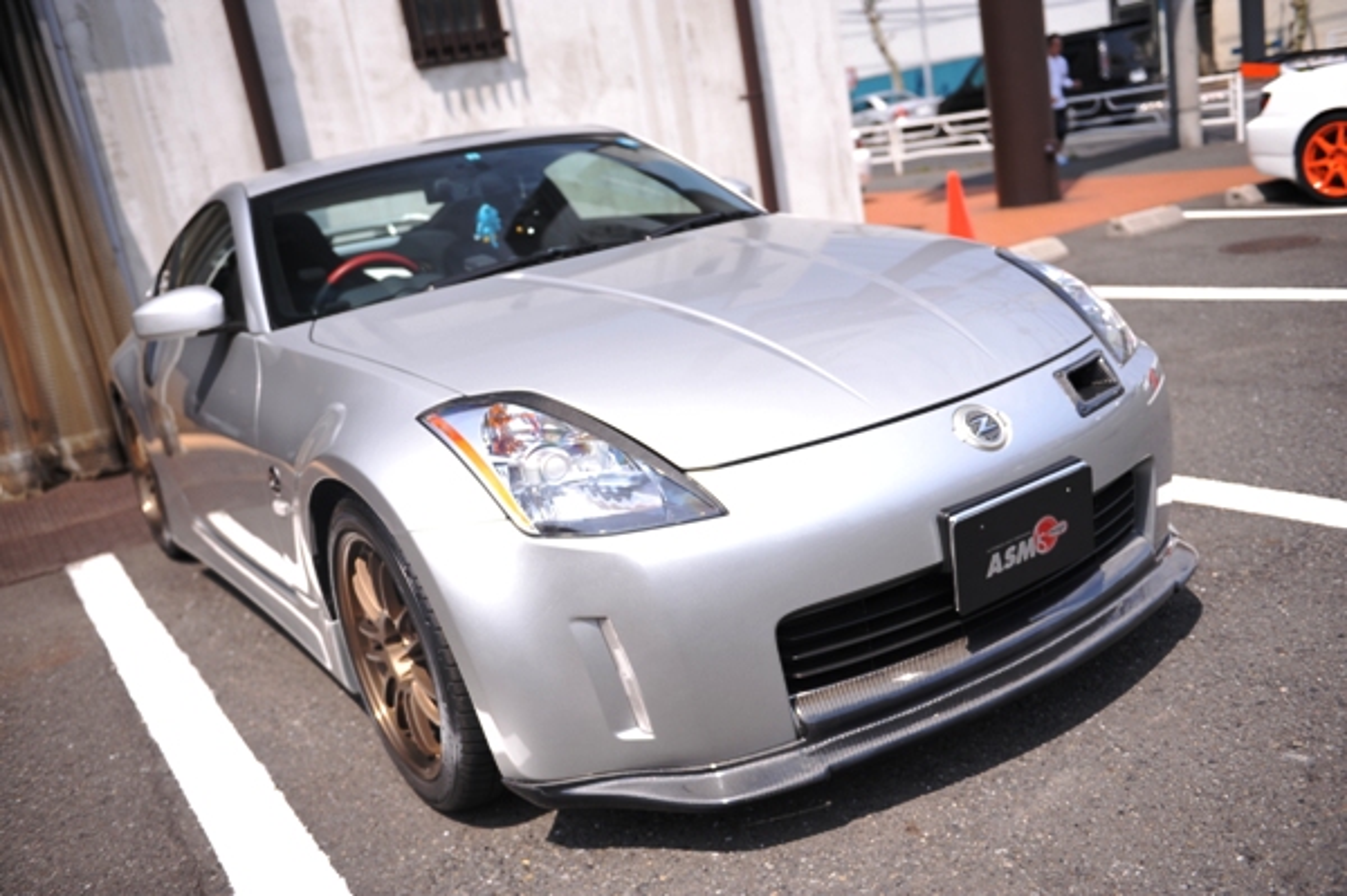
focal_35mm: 32
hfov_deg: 58.8
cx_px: 674
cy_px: 448
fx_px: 1196
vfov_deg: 41.0
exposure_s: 1/500
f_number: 2.8
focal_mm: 32
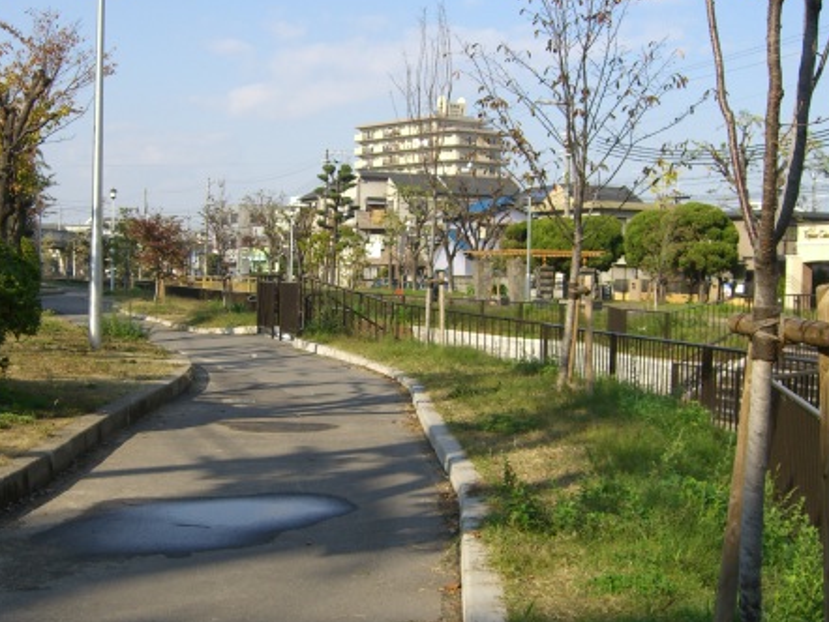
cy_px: 365
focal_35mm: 55
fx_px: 1318
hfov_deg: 34.8
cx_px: 347
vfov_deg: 26.5
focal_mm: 7.9
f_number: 4
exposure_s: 1/400
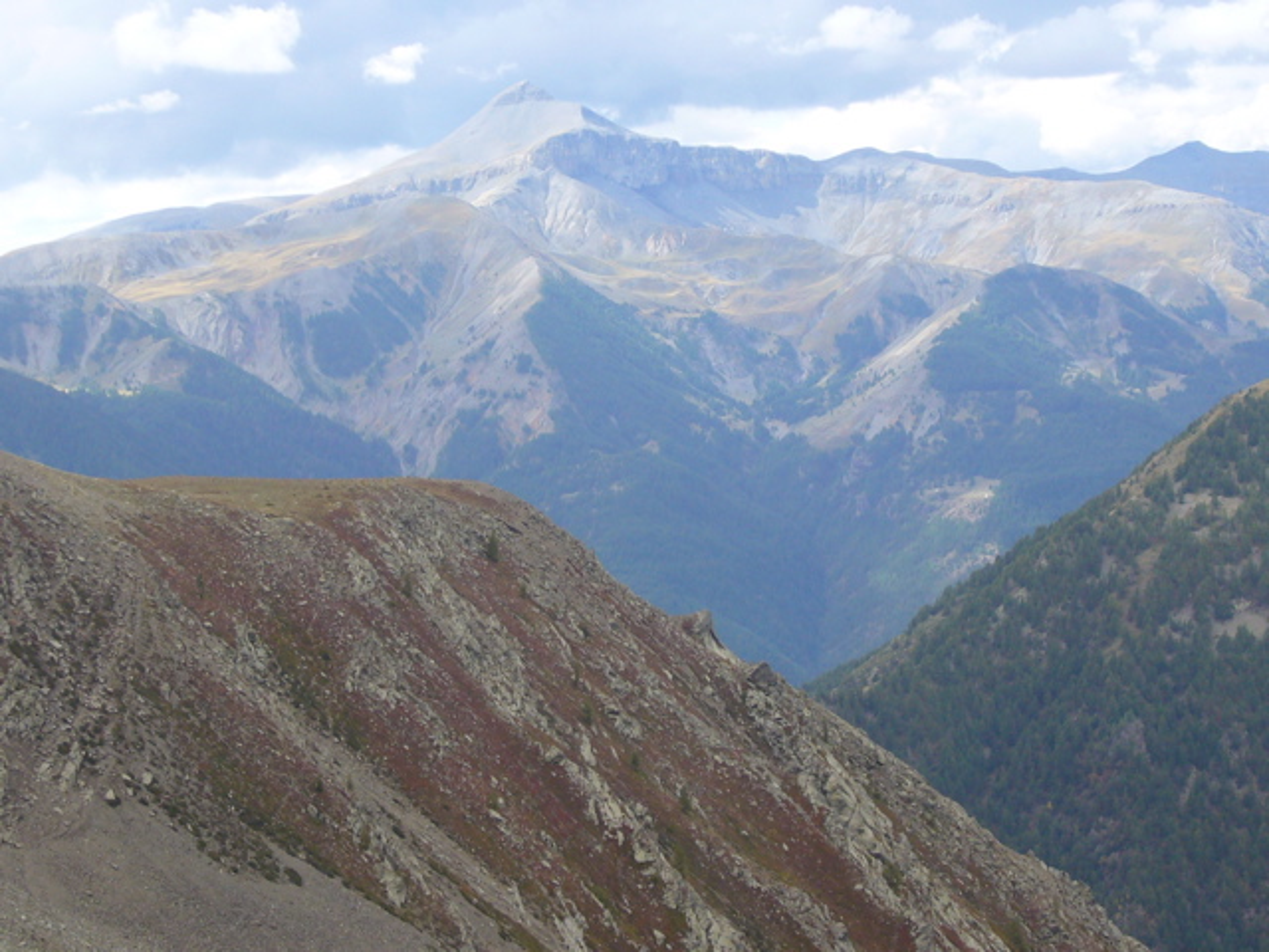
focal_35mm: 100
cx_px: 634
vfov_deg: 14.8
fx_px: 3666
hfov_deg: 19.6
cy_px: 476
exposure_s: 1/250
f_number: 4.5
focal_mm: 12
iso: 80
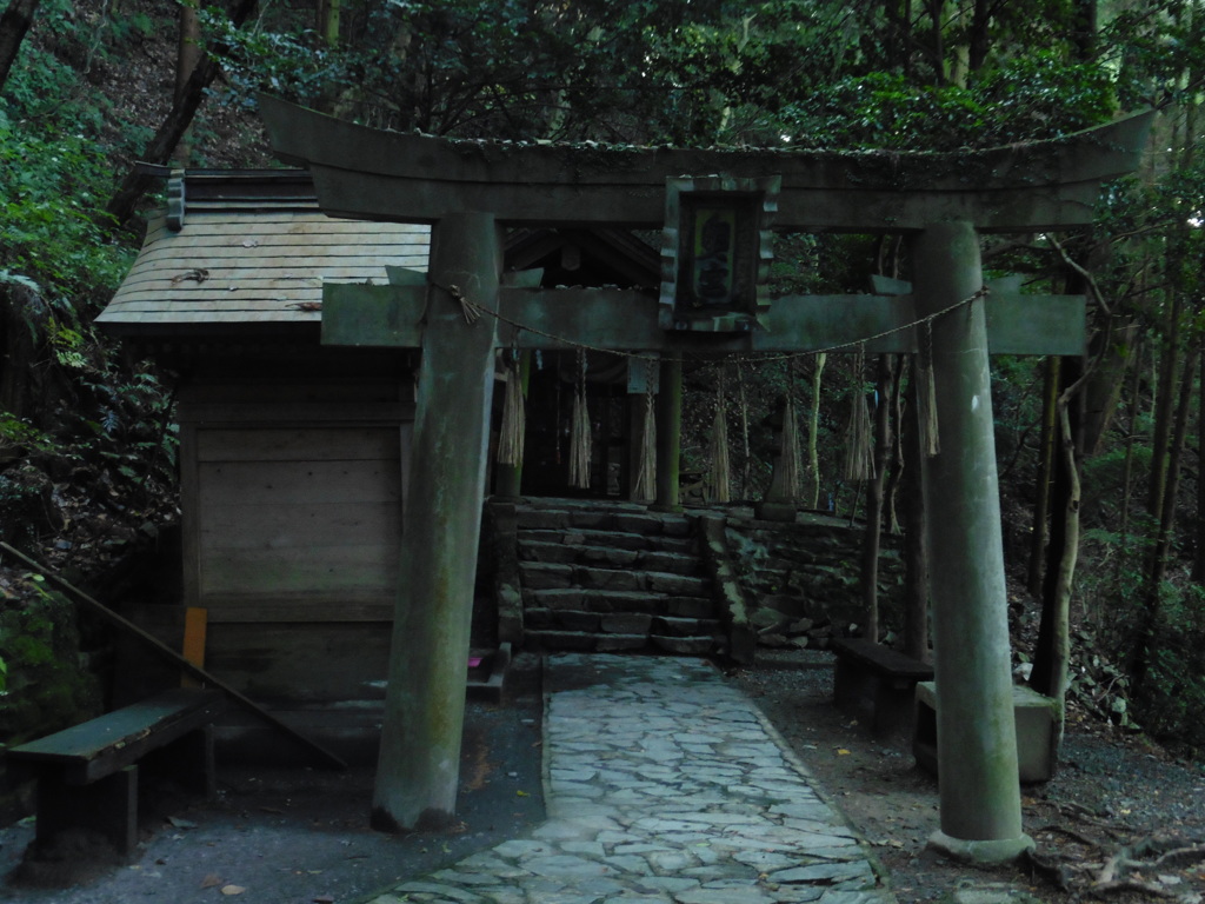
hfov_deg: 42.9
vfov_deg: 32.9
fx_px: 1532
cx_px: 602
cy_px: 452
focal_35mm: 44
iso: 400
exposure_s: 1/8
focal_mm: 7.9
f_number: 4.1
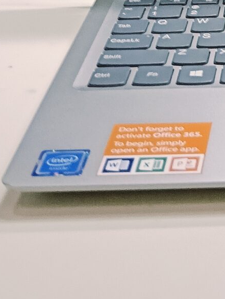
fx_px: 1020
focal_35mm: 118
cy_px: -173
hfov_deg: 11.7
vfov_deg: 15.2
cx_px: 395
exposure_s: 1/30
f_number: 1.8
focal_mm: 3.98
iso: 250
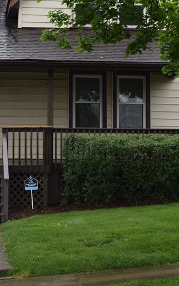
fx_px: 663
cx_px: 31
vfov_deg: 24.2
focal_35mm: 85
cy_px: 100
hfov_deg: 15.3
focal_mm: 27
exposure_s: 1/125
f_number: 6.3
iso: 400
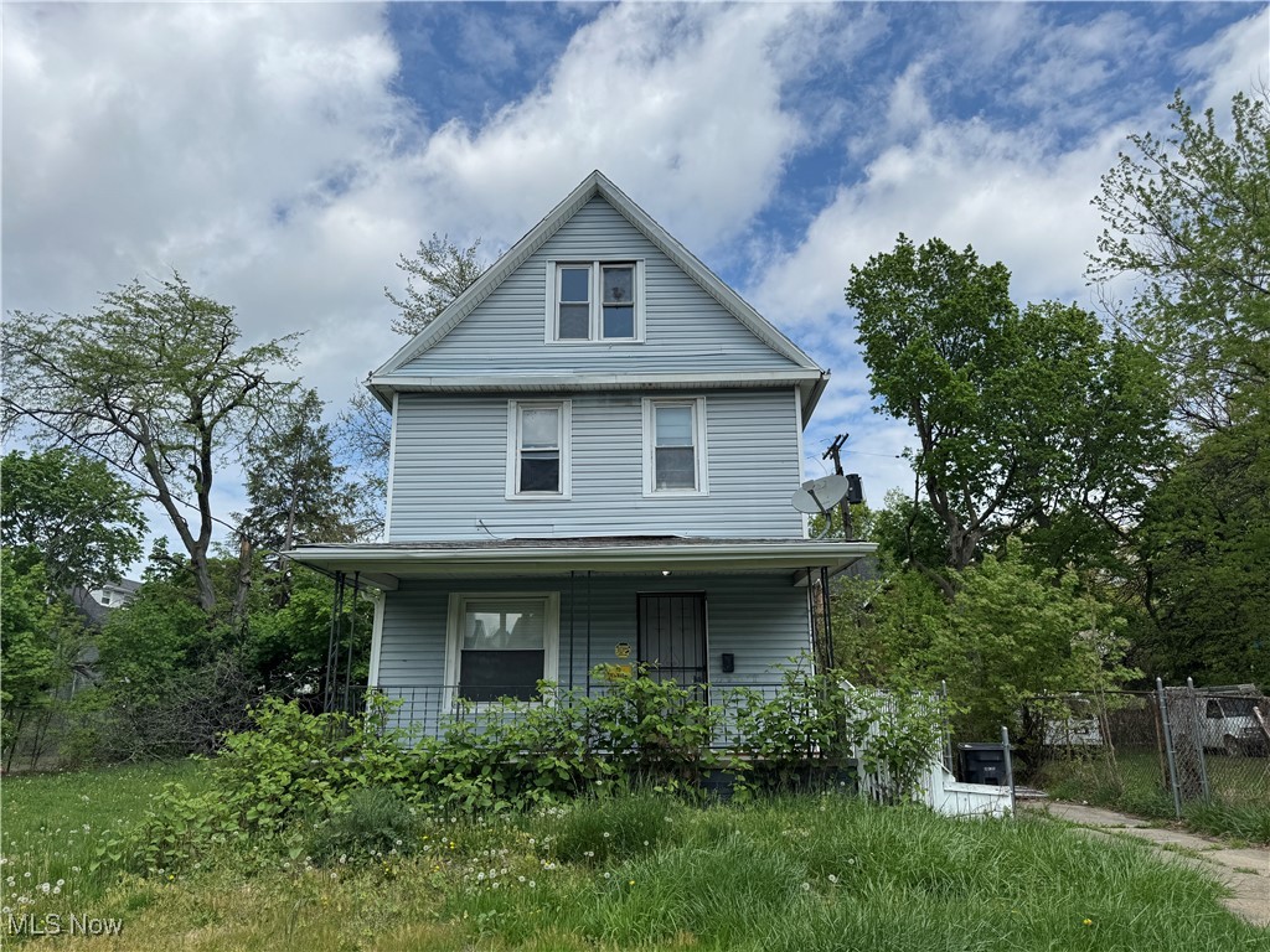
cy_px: 476
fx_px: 881
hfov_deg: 71.6
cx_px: 635
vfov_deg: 56.8
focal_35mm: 24
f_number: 1.78
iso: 80
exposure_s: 1/6410
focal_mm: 6.76
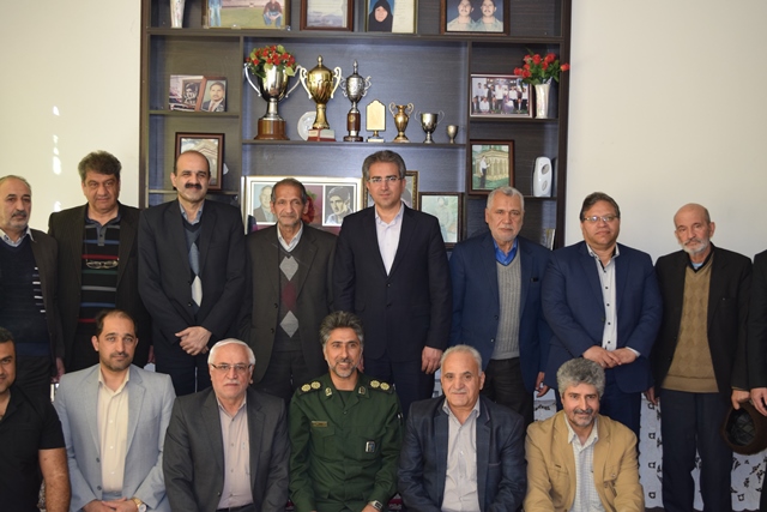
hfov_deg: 43.6
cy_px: 256
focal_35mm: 45
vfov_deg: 29.9
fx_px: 959
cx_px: 384
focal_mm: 30
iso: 800
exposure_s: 1/100
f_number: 5
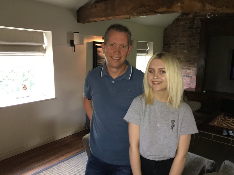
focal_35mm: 29
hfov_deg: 61.7
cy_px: 88
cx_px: 117
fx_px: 196
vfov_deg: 48.2
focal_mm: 4.15
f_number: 2.2
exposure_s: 1/17
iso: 200
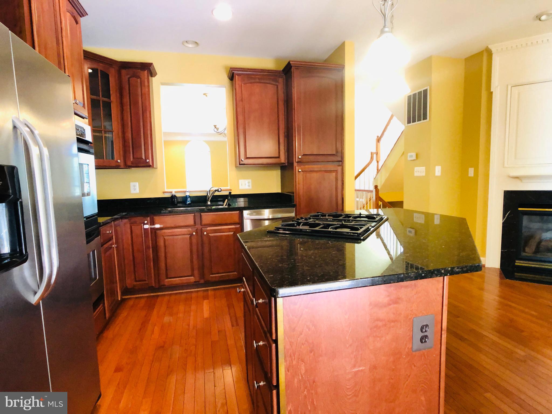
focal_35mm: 28
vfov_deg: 49.7
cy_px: 207
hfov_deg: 63.4
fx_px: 446
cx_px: 276
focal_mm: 3.99
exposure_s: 1/60
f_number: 1.8
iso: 400
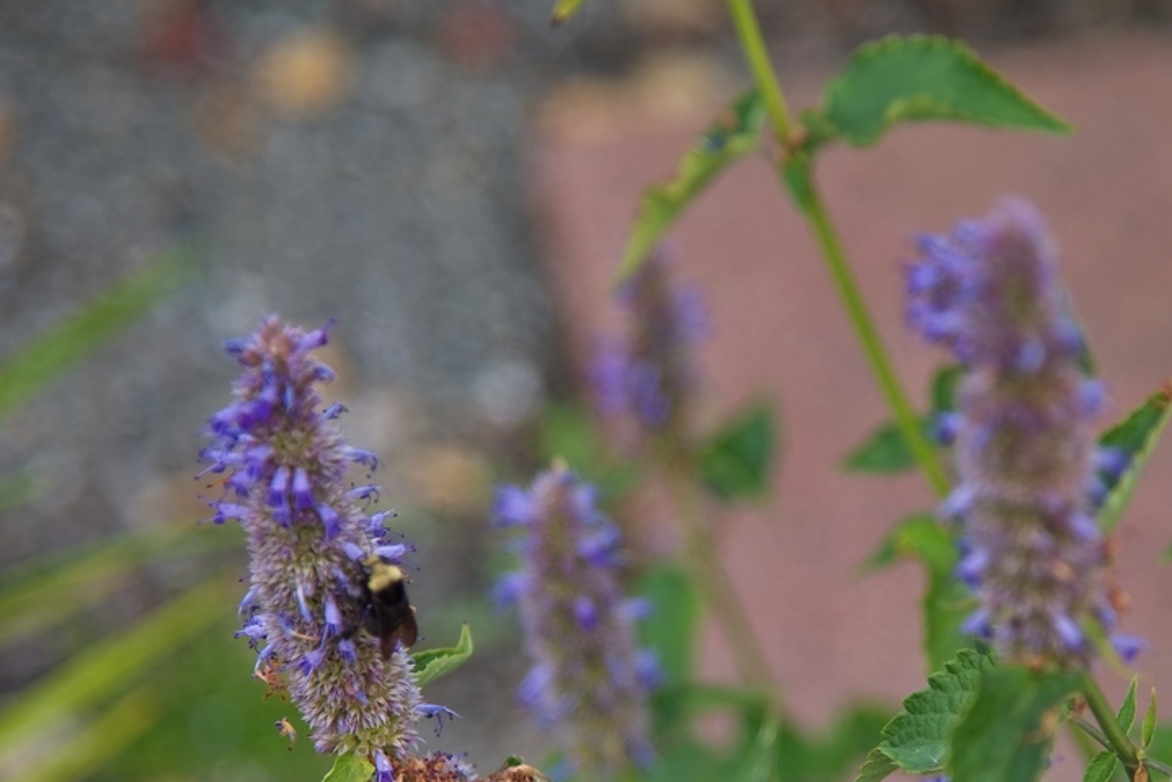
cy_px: 588
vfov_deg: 6.4
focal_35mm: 214
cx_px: 761
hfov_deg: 9.6
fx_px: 6968
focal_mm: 120
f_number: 4
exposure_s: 1/250
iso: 200
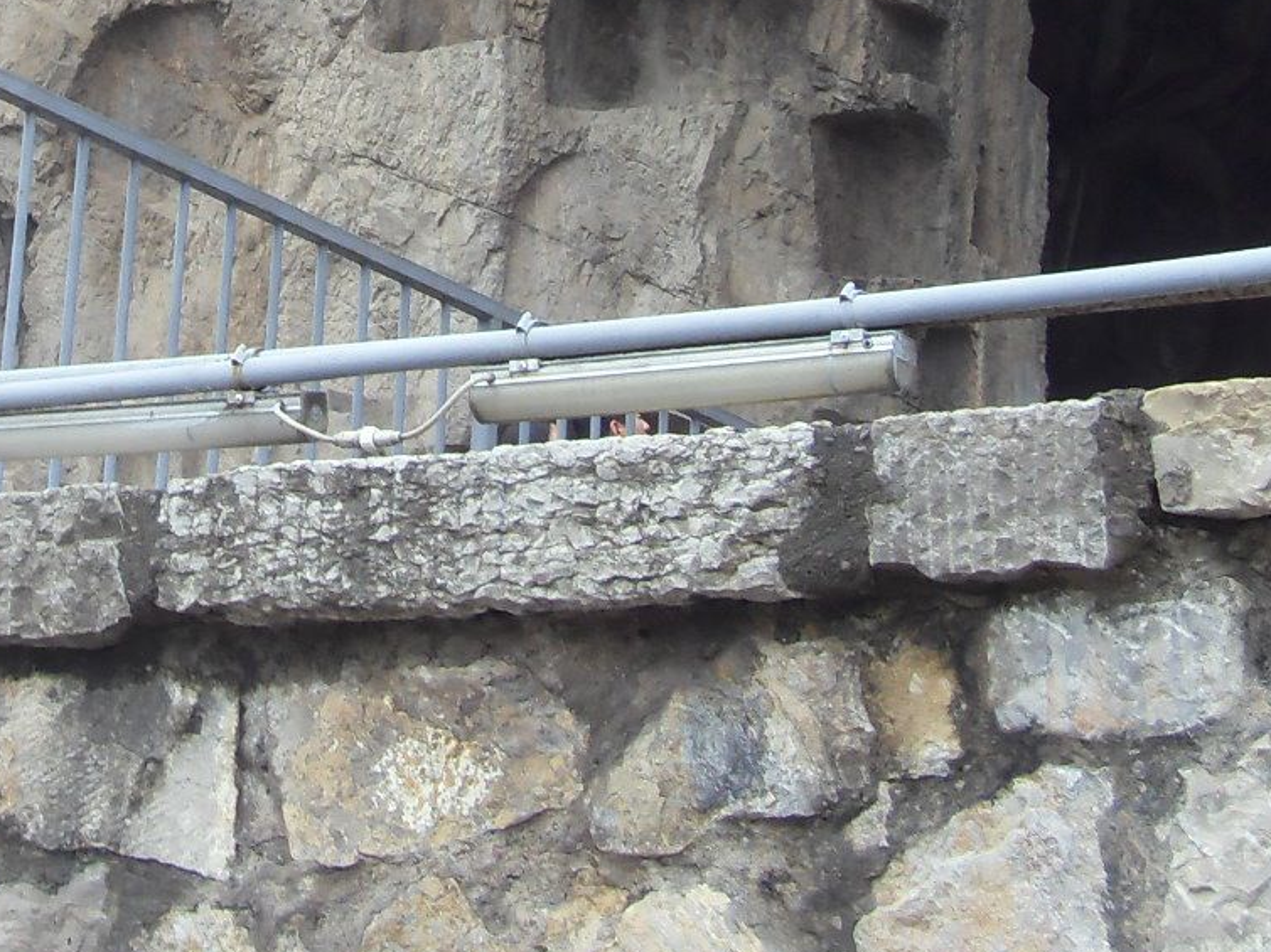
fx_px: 3891
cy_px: -184
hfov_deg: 18.0
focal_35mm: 106
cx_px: -47
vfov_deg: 13.6
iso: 100
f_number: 3.5
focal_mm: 6.6
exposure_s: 1/45
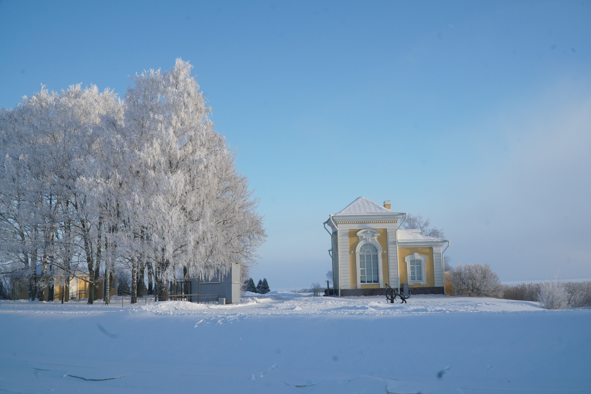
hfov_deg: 55.1
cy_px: 197
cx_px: 296
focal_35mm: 34
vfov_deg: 38.4
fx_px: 566
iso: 320
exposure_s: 1/125
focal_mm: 23
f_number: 16
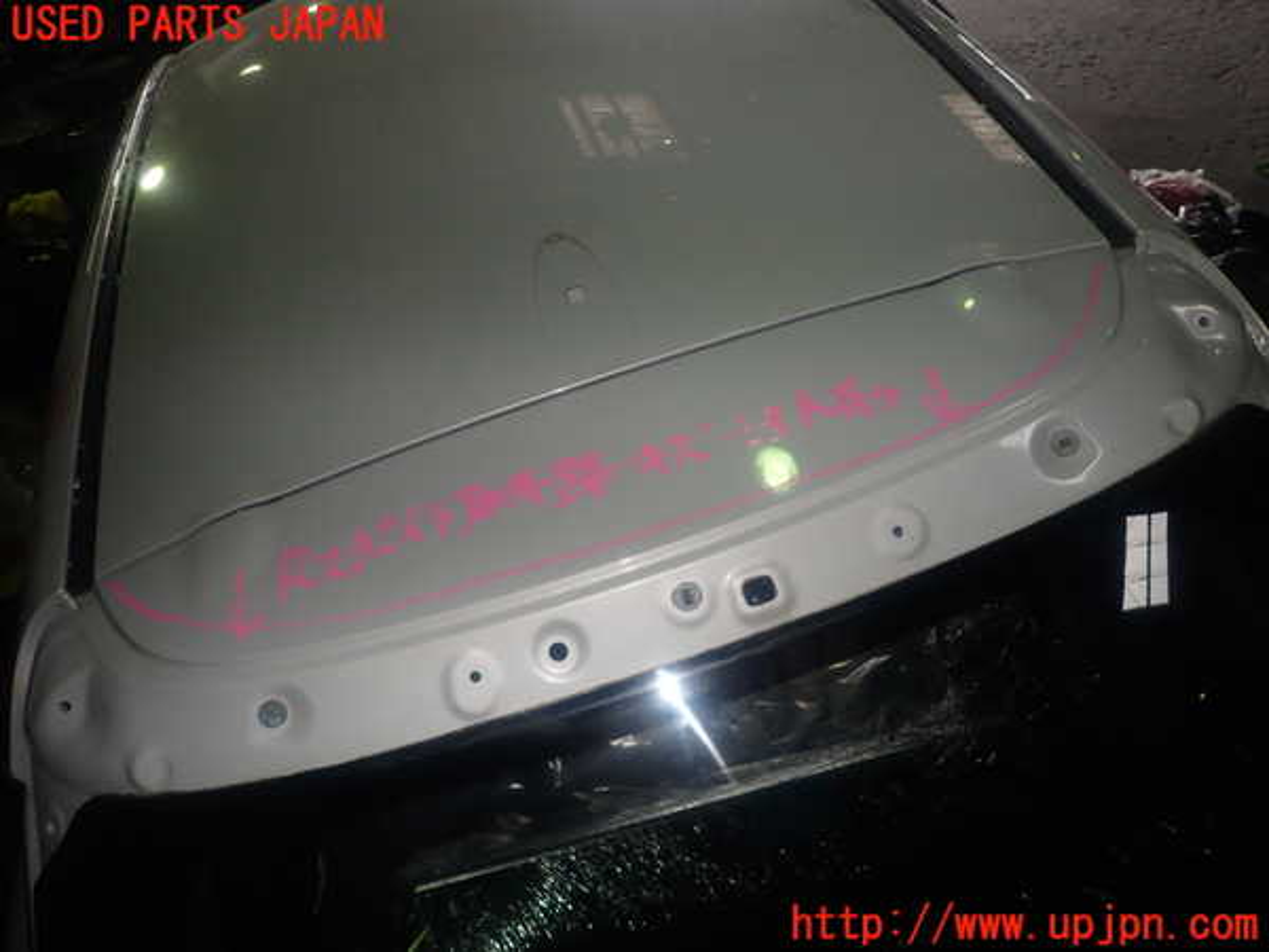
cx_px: 634
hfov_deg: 69.4
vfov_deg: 54.9
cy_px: 476
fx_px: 916
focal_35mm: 25
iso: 200
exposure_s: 1/30
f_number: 5.6
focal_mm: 4.5
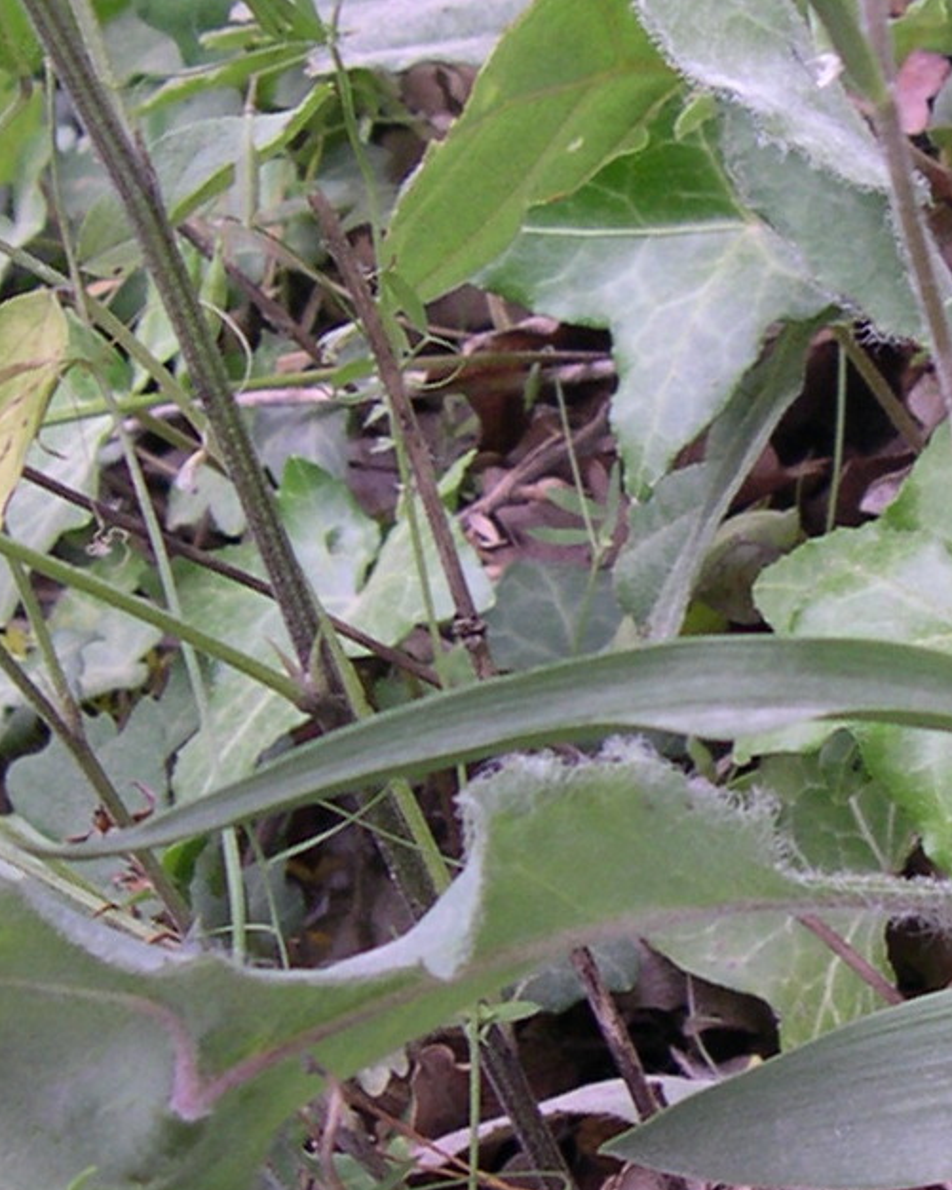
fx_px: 2922
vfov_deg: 22.7
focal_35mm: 83
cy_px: 219
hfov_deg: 18.2
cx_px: 872
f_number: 2.8
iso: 100
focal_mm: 8
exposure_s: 1/69
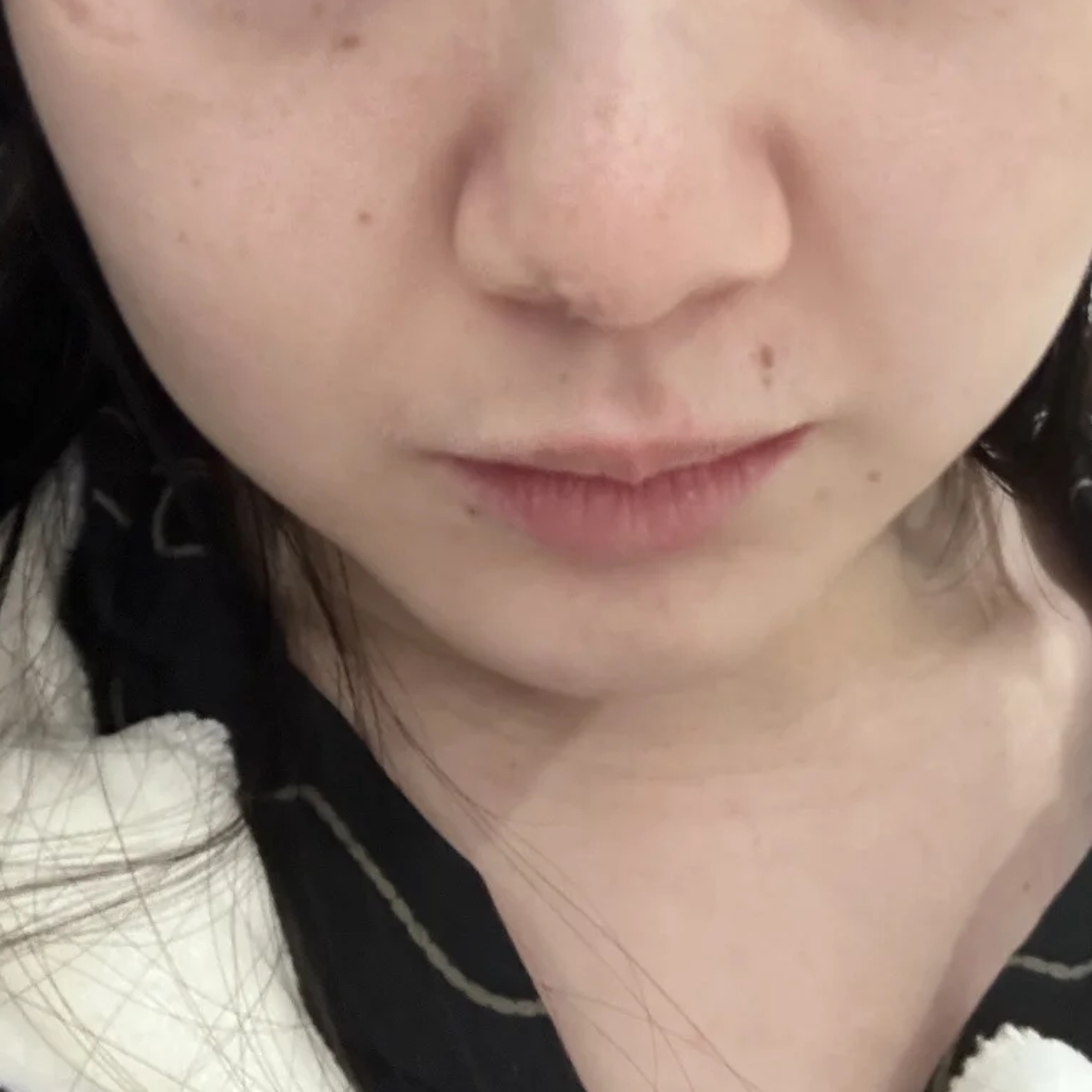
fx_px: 1785
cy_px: 154
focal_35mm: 50
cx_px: 547
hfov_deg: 34.0
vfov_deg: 32.7
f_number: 1.9
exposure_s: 1/25
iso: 400
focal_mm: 2.69
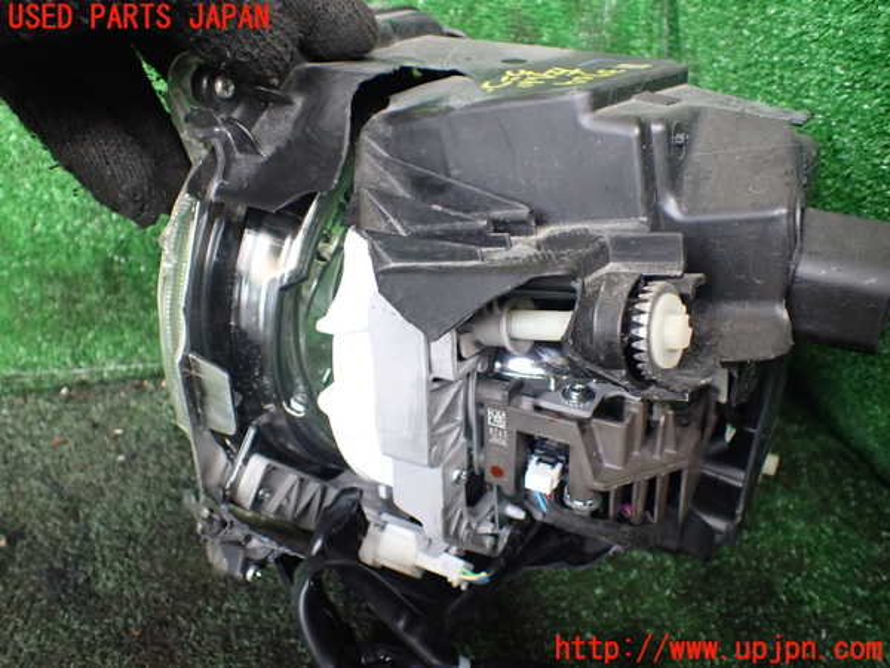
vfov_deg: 46.8
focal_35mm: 30
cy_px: 334
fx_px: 771
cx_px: 445
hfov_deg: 60.0
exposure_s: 1/125
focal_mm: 5.4
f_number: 2.3
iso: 500
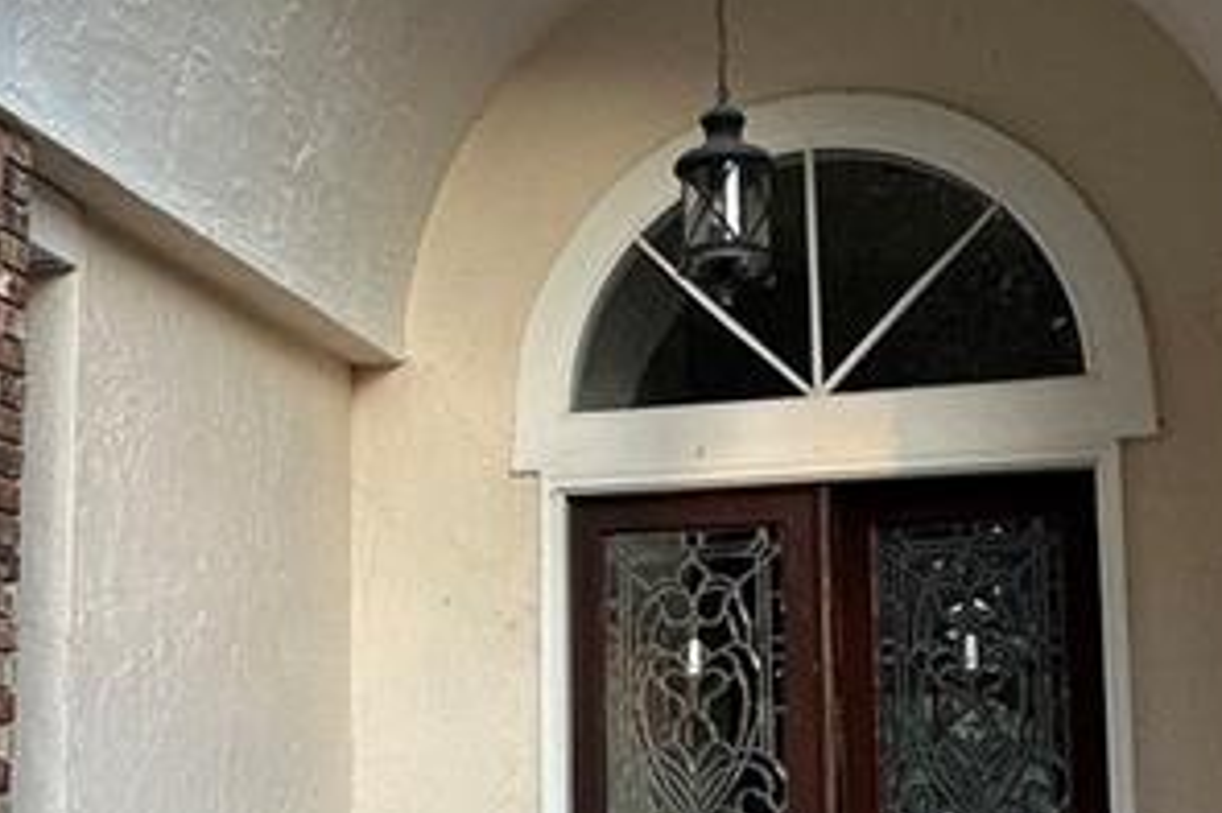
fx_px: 2002
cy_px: 578
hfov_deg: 33.9
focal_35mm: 59
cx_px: 557
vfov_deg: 22.8
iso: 64
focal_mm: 2.22
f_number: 2.2
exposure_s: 1/99
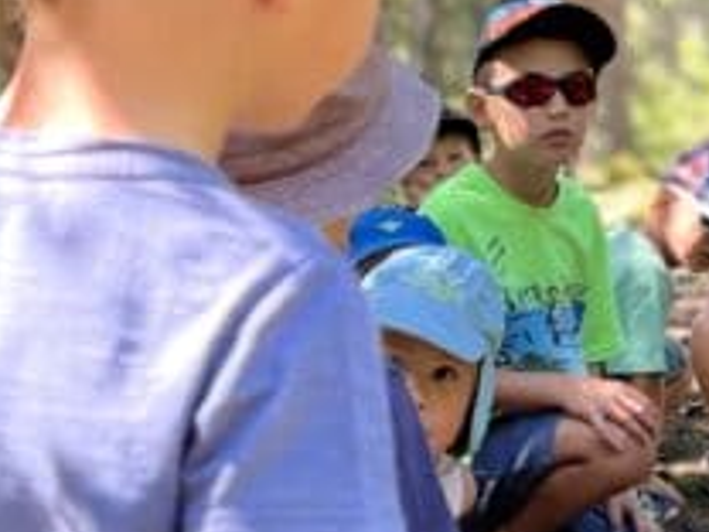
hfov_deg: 17.9
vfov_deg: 13.4
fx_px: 2253
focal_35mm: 110
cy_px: 184
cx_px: 447
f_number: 1.5
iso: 64
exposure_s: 1/121
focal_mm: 5.7
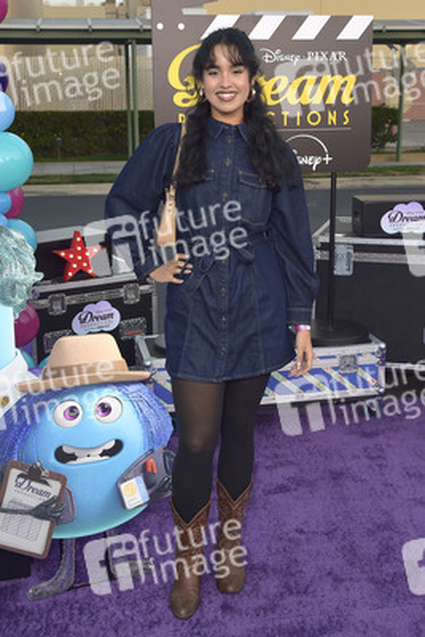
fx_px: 602
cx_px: 212
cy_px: 318
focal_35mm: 34
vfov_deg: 55.8
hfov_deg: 38.9
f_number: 6.3
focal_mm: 34
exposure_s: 1/250
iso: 640
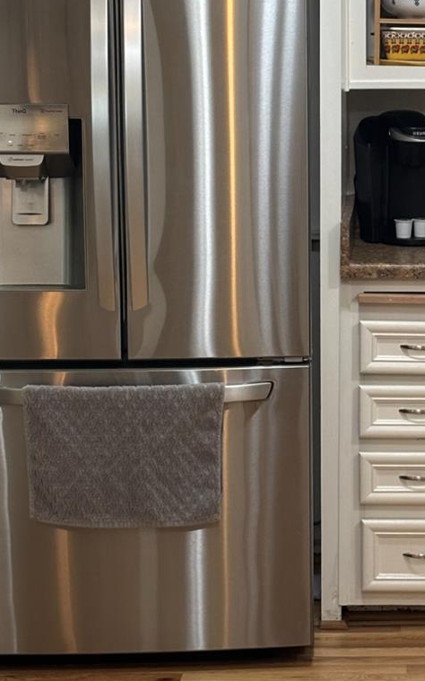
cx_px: 396
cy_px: 282
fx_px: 2021
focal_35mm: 109
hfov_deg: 11.9
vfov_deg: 19.1
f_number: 1.6
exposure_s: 1/60
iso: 125
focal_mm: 5.96
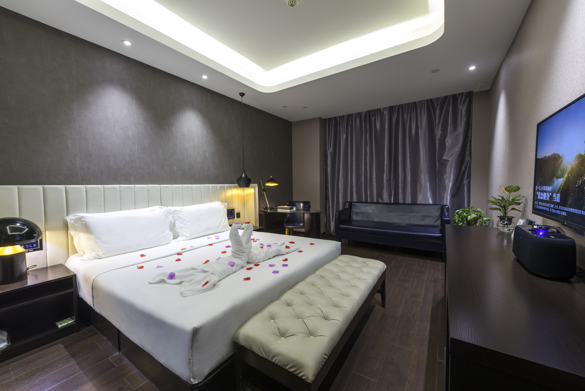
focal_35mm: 14
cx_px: 292
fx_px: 228
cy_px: 196
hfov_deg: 104.2
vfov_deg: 81.3
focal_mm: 14
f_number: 8
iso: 100
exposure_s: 1.3
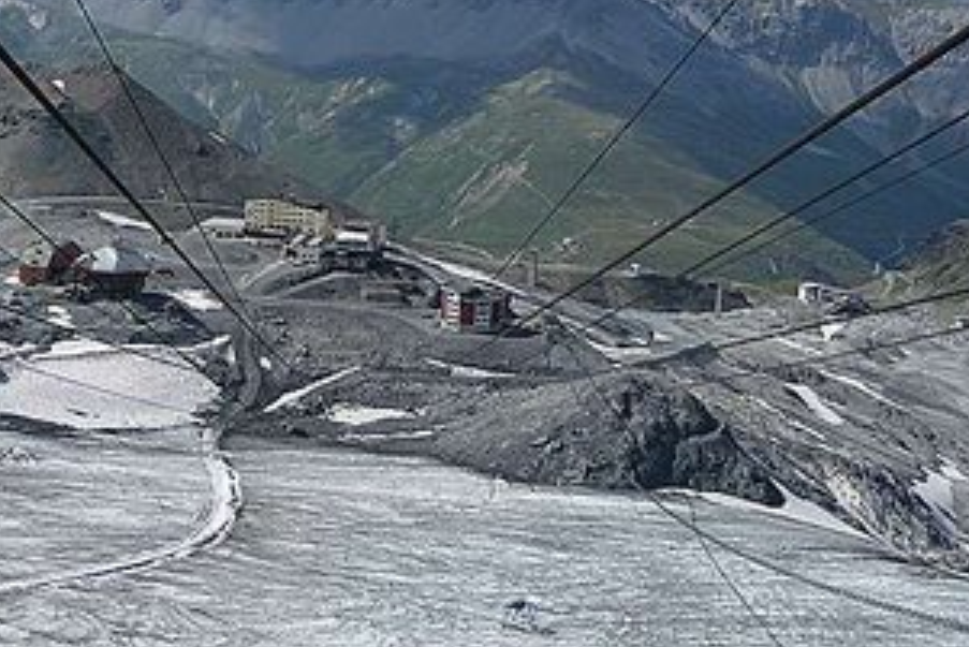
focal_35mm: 76
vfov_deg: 18.0
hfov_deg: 26.5
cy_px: 364
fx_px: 2047
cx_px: 361
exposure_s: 1/1000
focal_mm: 9.3
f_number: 4.3
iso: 100
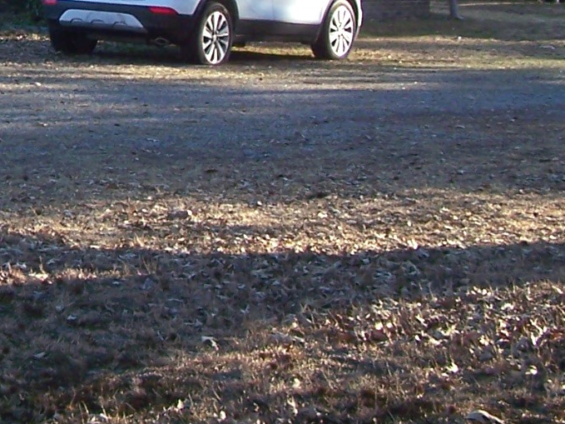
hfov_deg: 13.2
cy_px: -49
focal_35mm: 145
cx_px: -137
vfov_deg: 10.1
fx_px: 2366
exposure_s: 1/320
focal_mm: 6.3
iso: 64
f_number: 2.8
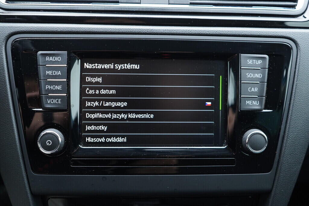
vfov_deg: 36.9
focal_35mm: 36
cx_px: 154
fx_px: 309
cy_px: 103
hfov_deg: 53.1
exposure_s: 1/40
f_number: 2.8
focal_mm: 24
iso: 500
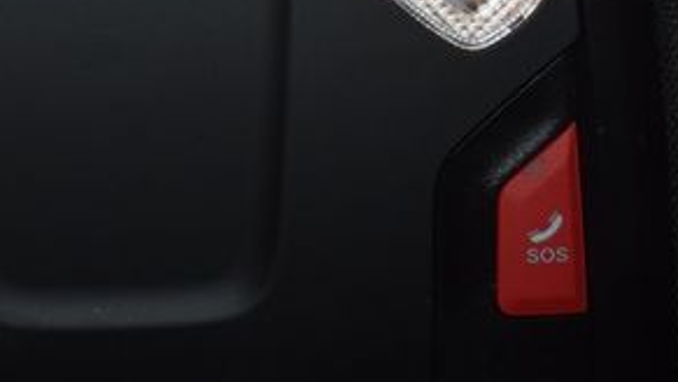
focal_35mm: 100
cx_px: 110
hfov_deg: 21.0
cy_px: -57
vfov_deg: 11.9
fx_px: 1801
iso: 220
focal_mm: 29
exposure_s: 1/125
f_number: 3.8
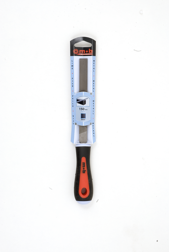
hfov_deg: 18.2
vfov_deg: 27.0
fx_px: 527
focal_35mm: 75
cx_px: 82
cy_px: 128
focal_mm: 48
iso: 100
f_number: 29
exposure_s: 2.5
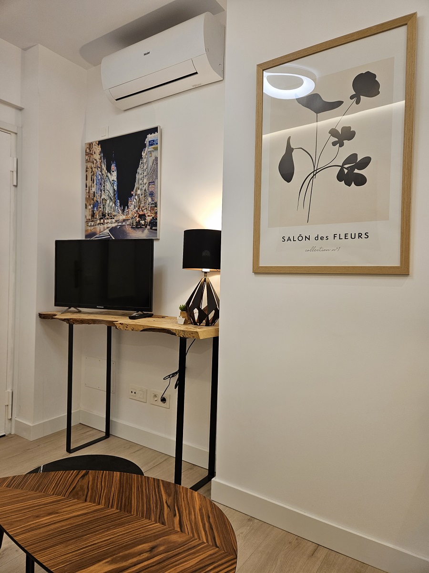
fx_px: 380
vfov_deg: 73.9
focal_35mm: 23
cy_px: 286
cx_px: 214
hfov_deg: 58.9
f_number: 1.8
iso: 100
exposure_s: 1/100
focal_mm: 5.4
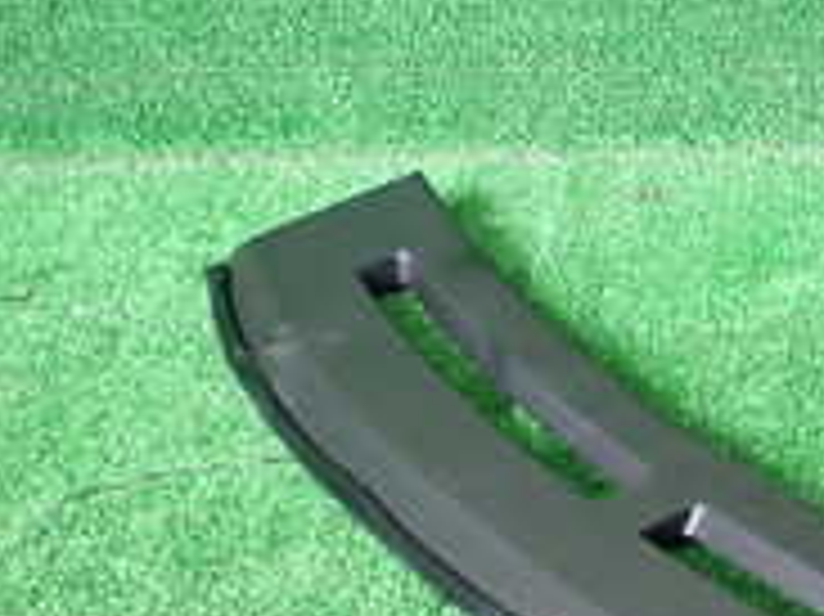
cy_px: 755
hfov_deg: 19.7
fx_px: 1951
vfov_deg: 17.1
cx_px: 1342
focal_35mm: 82
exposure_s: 1/50
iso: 200
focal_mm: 4.5
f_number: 2
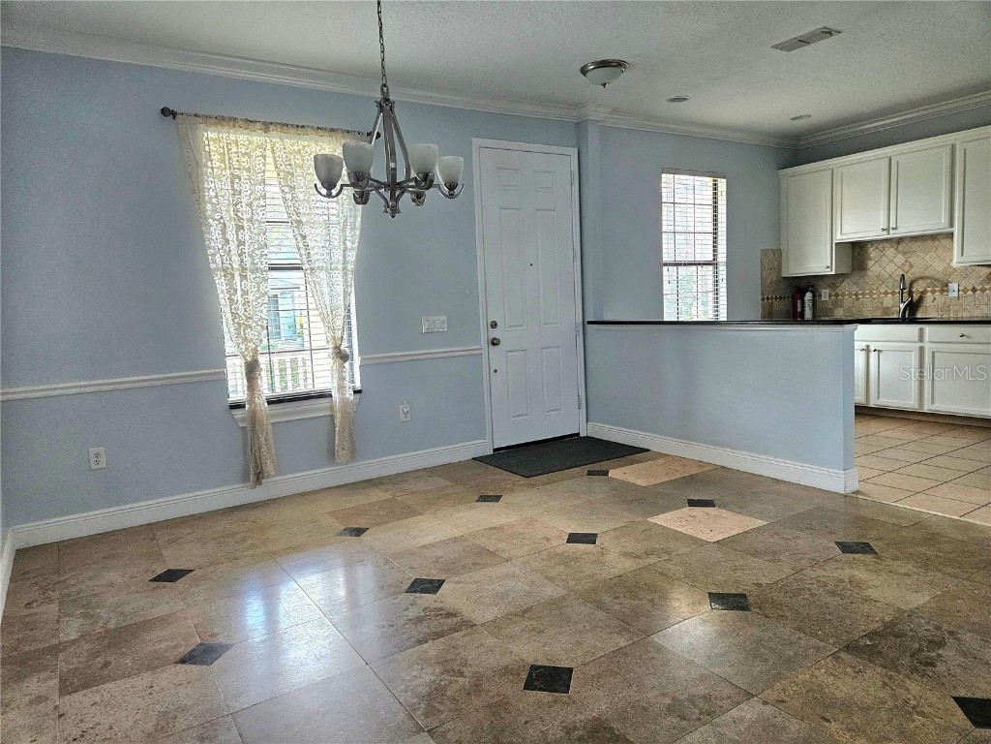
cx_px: 496
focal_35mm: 23
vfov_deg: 58.9
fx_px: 658
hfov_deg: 73.9
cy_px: 372
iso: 500
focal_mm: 5.4
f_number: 1.8
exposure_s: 1/244
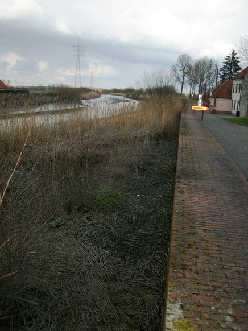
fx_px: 315
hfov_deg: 42.9
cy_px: 168
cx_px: 127
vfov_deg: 55.4
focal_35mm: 33
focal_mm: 5.7
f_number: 2.9
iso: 80
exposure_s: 1/1000
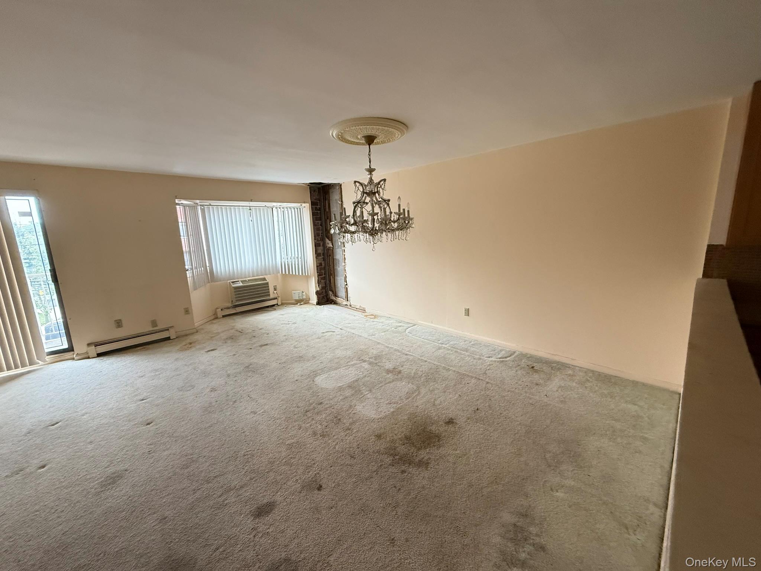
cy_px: 286
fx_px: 308
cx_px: 380
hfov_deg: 102.1
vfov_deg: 85.7
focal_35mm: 14
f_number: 2.2
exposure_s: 1/120
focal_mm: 2.22
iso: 400
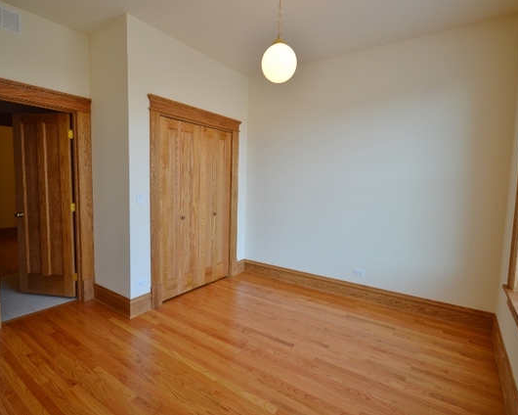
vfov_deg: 77.0
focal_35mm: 17
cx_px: 248
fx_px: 261
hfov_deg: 89.6
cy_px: 208
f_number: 5
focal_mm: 10
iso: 400
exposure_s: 1/100
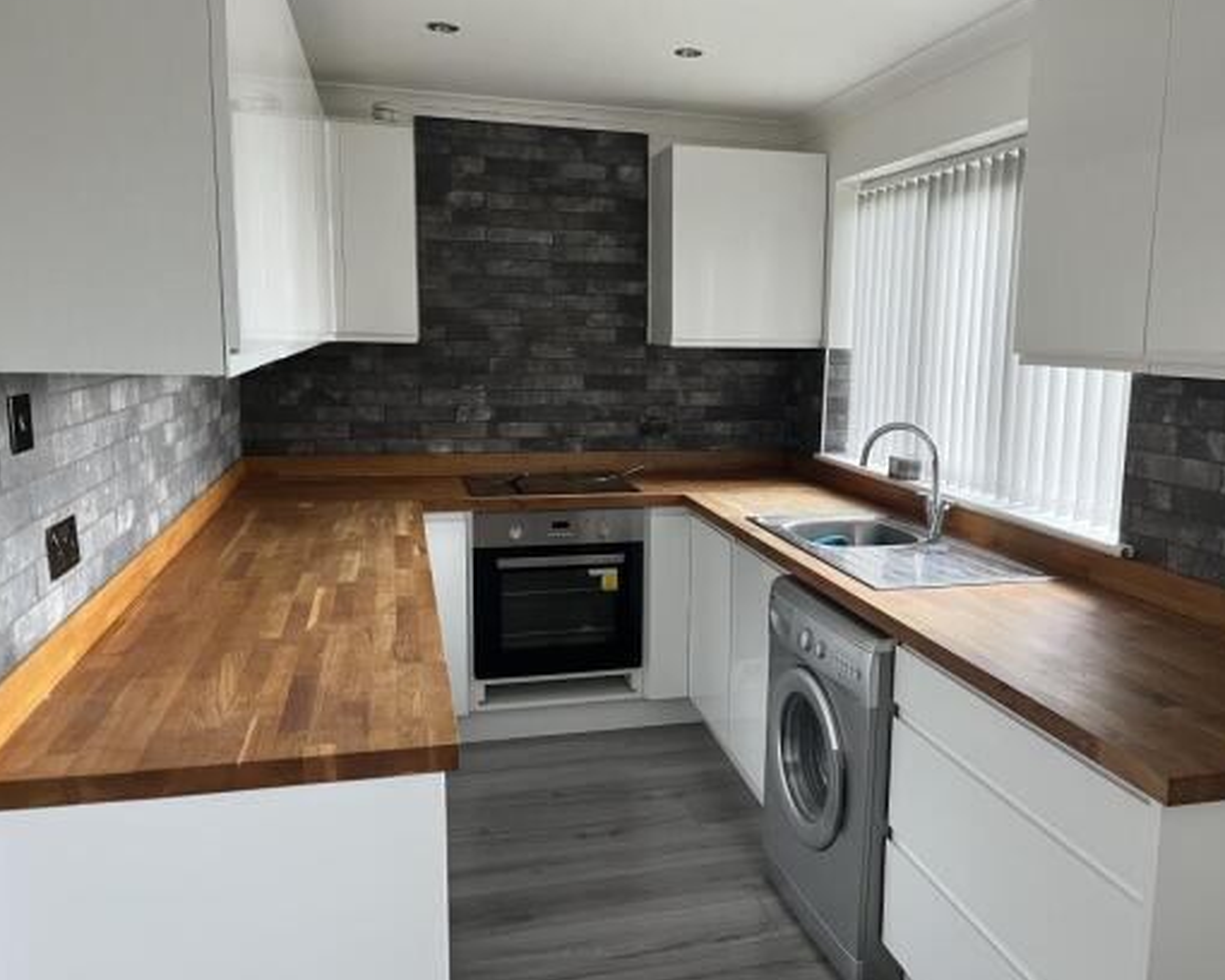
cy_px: 486
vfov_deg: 50.0
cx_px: 691
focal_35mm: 29
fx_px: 1051
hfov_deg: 60.2
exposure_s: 1/60
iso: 160
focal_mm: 5.1
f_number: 1.6
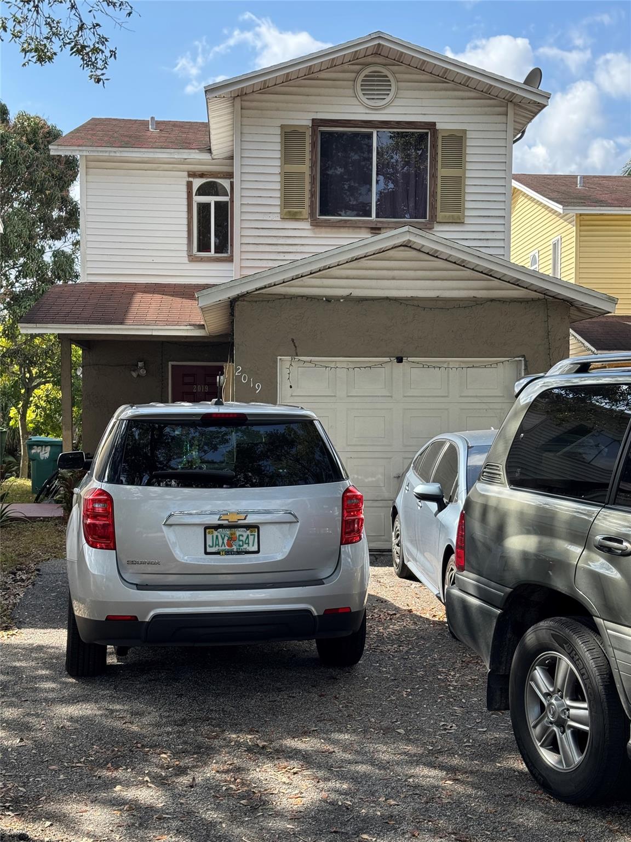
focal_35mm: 48
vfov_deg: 39.7
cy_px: 421
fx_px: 1167
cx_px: 316
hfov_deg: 30.3
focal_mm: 6.76
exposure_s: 1/1114
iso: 64
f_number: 1.78
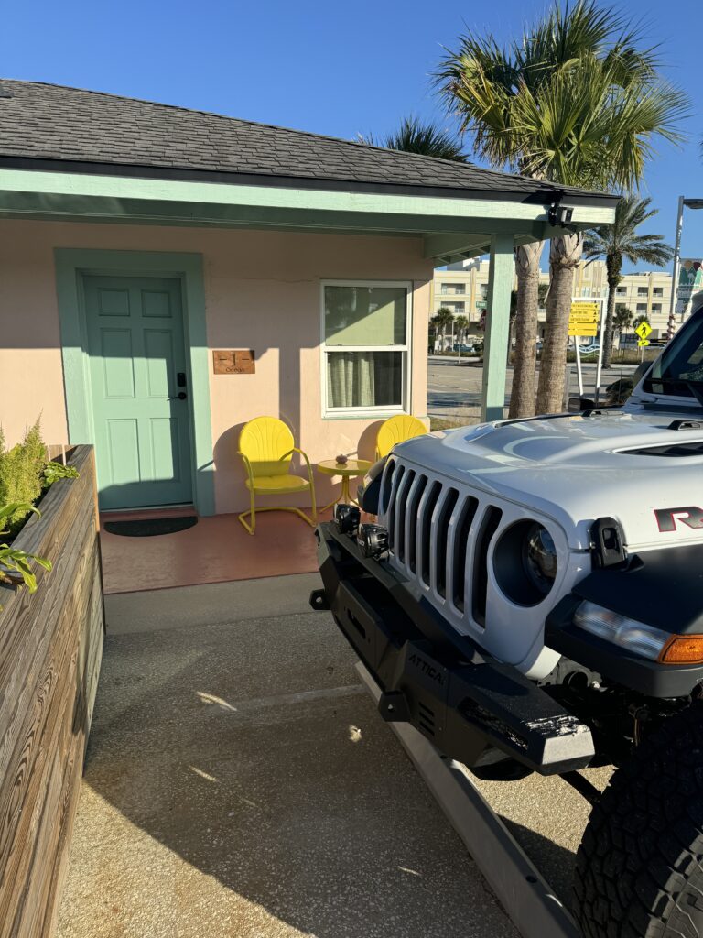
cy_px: 469
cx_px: 352
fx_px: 650
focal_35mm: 24
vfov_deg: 71.6
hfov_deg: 56.8
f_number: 1.78
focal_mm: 6.76
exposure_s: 1/4049
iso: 80
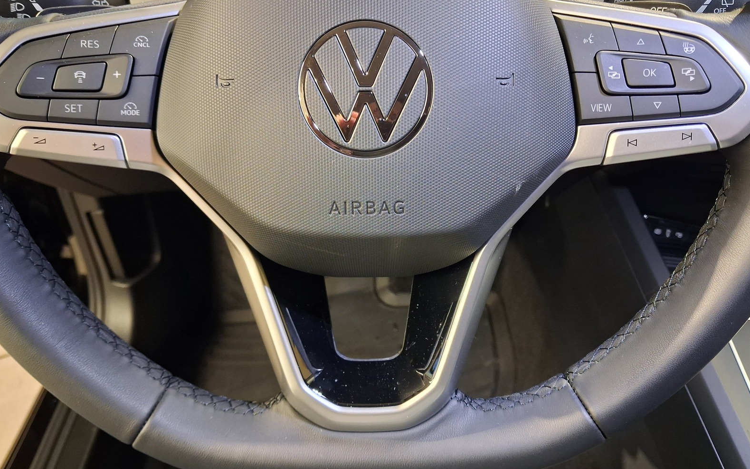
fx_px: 593
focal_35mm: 29
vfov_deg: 43.1
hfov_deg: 64.6
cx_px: 373
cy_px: 208
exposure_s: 1/33
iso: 400
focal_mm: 4
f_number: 1.8
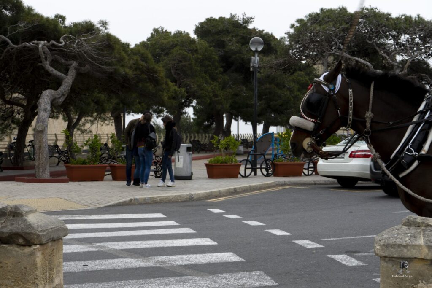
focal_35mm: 70
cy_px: 144
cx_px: 216
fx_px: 840
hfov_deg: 28.8
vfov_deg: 19.5
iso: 100
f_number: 16
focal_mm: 70
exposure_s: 1/30
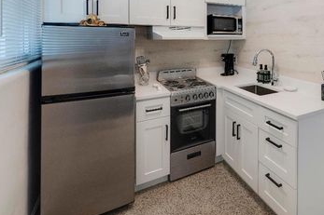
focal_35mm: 21
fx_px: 189
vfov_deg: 55.4
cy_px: 44
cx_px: 226
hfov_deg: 77.5
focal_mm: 7
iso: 200
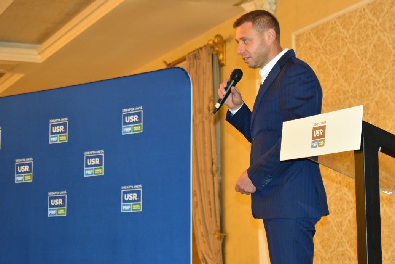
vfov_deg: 14.9
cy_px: 119
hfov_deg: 22.2
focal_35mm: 92
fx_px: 1004
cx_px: 210
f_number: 5.6
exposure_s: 1/60
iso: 1000
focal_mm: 55
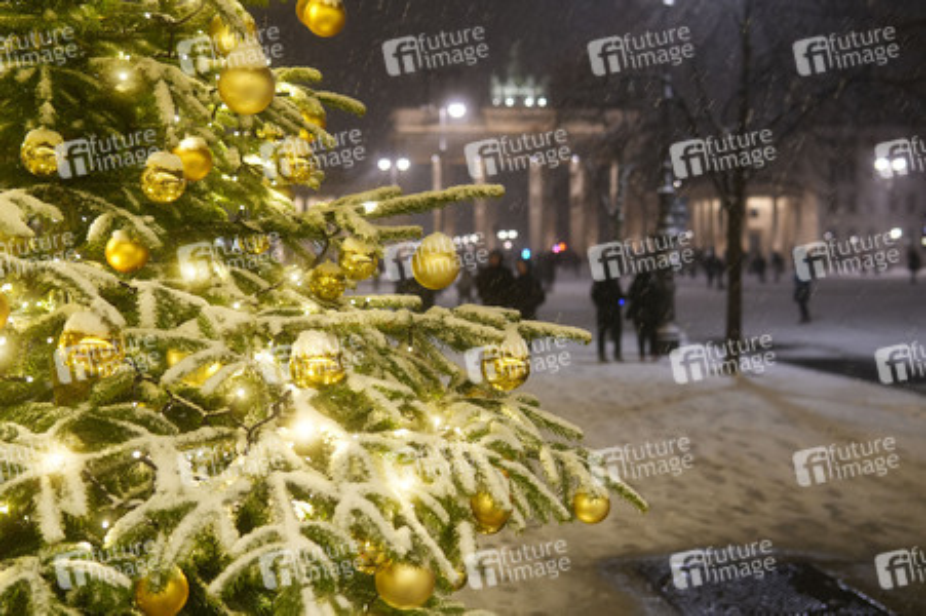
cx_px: 463
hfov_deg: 43.6
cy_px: 308
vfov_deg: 29.8
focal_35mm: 45
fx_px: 1157
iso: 640
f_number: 2.2
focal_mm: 30
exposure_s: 1/60
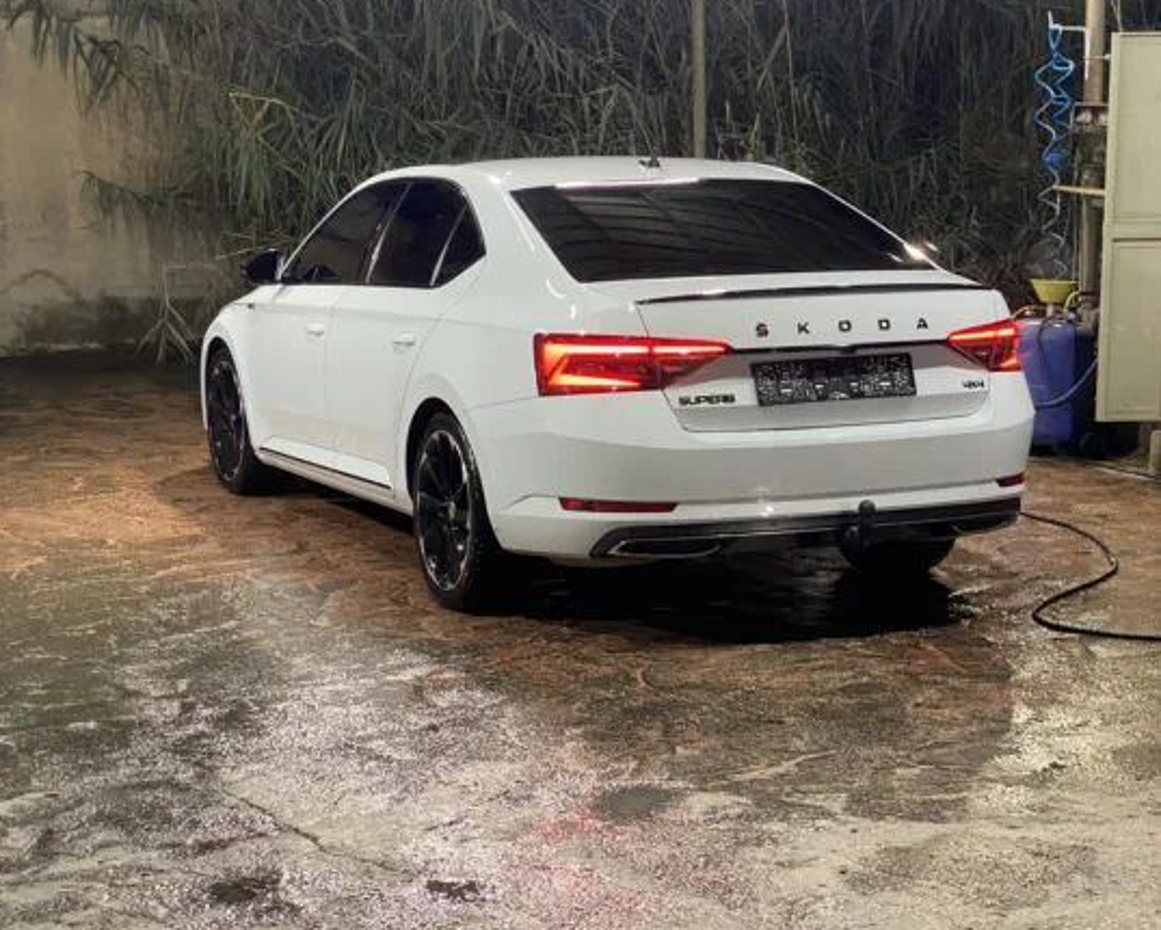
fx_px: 2337
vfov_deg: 22.4
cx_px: 579
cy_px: 573
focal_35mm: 68
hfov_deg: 27.9
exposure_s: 1/50
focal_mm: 6
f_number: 2
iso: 320
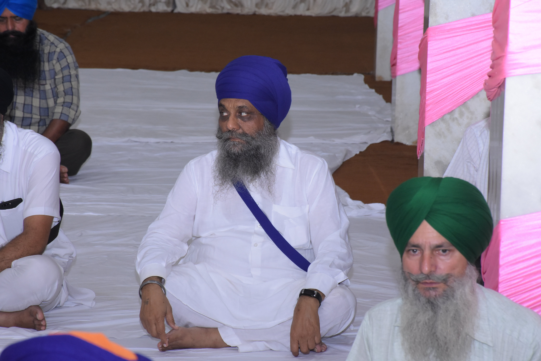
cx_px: 270
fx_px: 2525
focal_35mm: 168
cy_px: 180
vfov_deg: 8.2
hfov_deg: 12.2
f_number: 9
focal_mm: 112
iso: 2000
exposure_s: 1/125
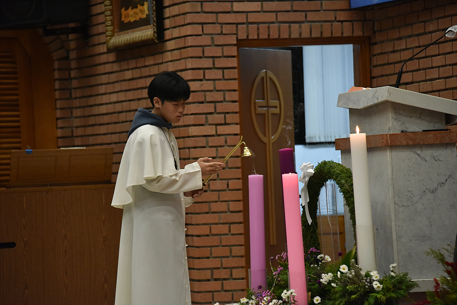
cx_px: 228
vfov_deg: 6.9
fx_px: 2539
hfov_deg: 10.3
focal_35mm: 200
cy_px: 152
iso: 3600
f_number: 5.6
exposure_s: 1/125
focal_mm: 200
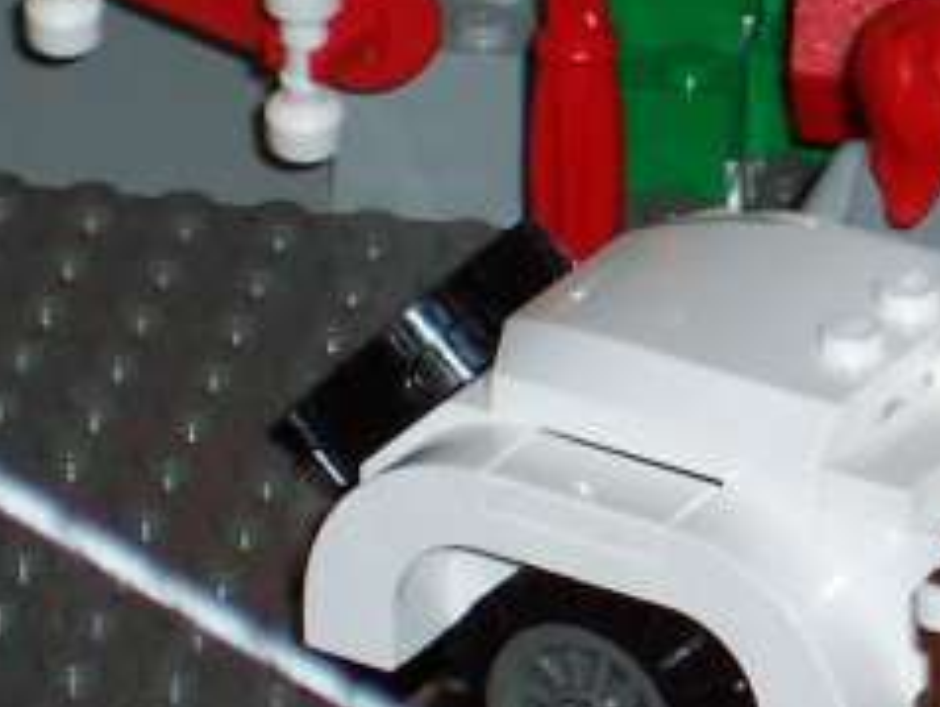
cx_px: 1270
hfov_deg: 5.2
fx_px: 10302
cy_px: 423
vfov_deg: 3.9
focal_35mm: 379
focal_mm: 16.8
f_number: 4.8
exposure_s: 1/90
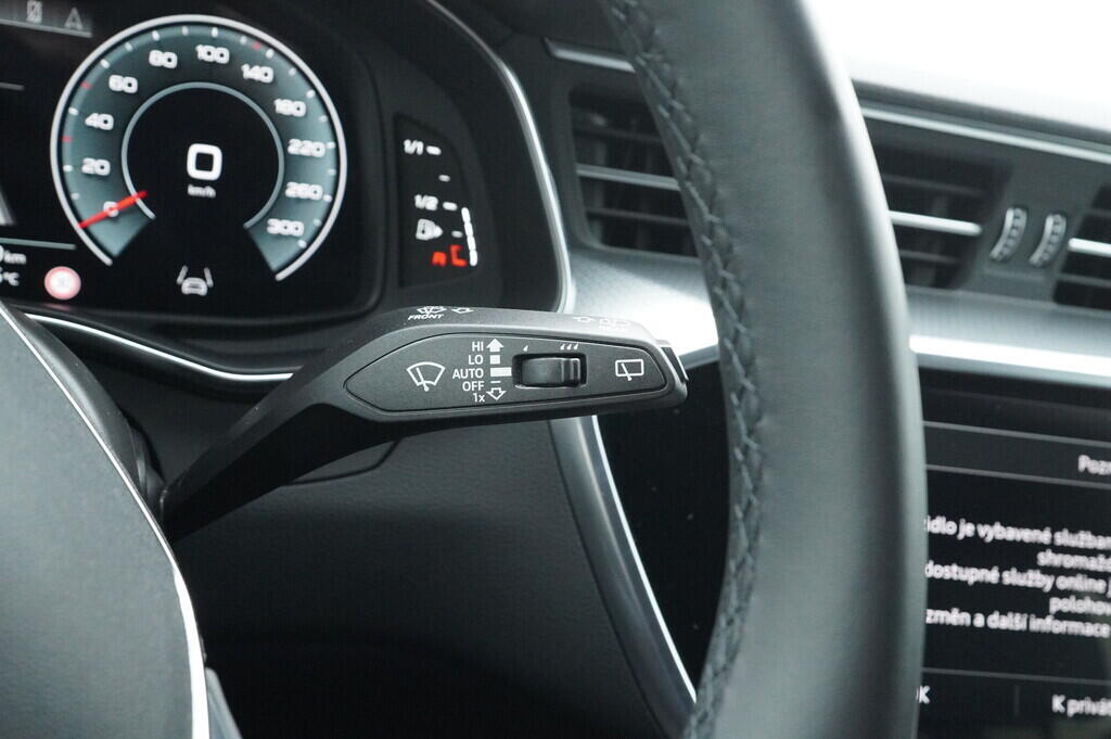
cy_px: 370
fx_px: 1110
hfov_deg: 53.2
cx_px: 556
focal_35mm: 36
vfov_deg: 36.8
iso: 6400
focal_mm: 24
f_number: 6.3
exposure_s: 1/125
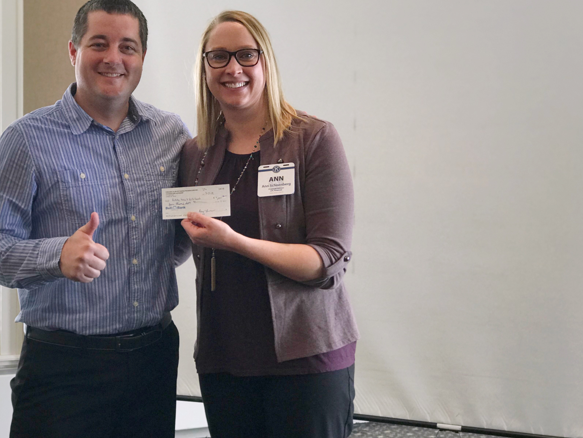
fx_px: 1213
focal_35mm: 72
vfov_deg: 20.4
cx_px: 240
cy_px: 165
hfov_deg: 27.0
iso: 40
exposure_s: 1/60
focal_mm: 6.6
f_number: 2.8
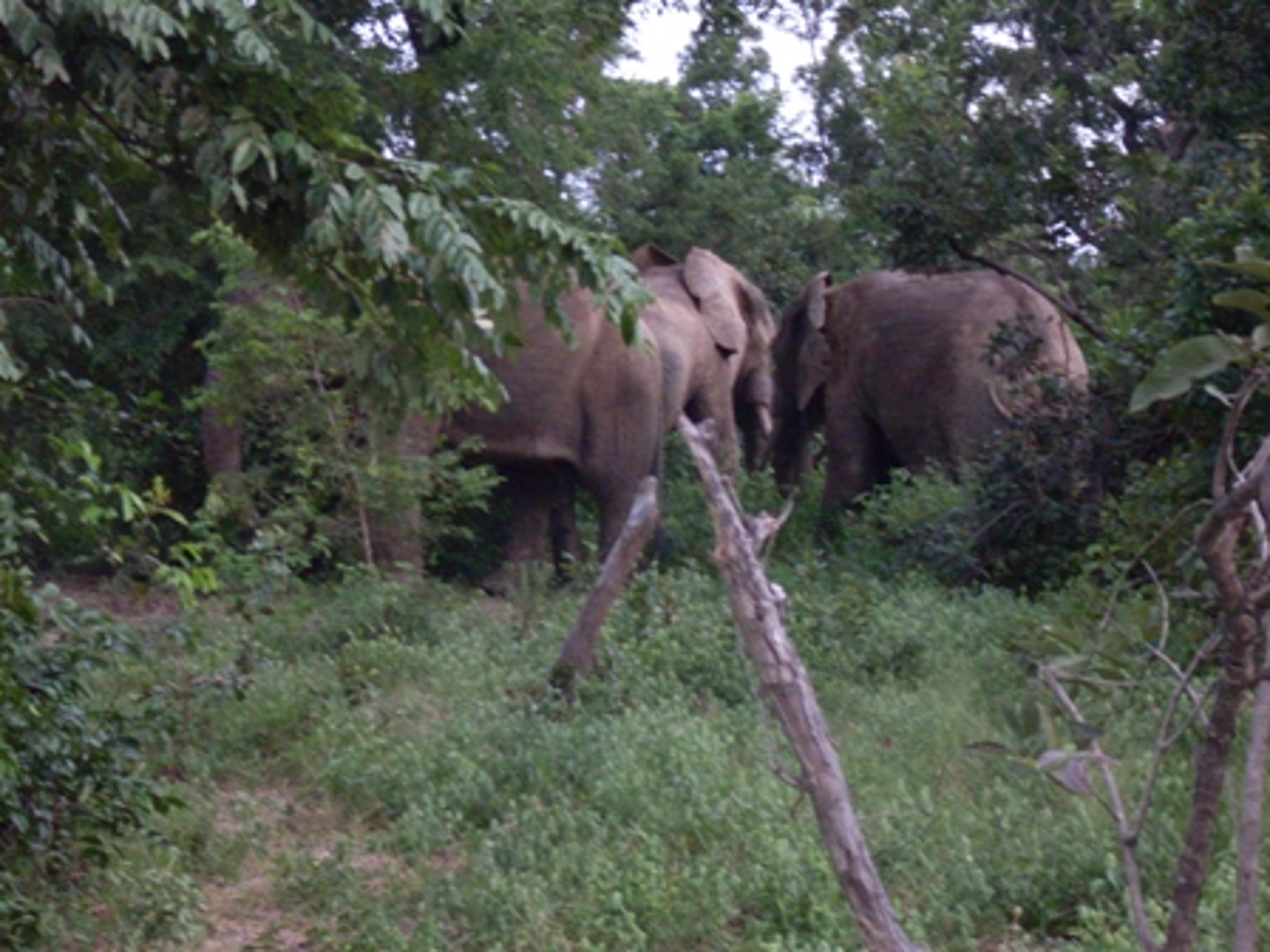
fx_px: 4182
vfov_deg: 13.0
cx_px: 635
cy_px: 476
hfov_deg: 17.3
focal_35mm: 114
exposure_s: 1/60
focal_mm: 18.9
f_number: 5.2
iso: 240
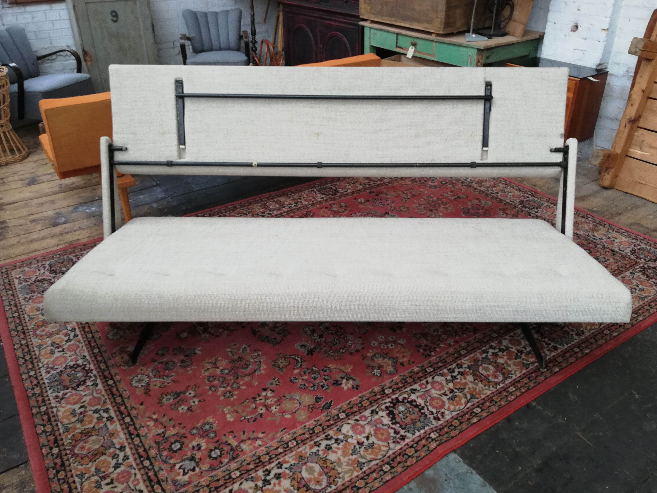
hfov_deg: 61.7
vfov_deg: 48.2
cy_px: 225
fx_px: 550
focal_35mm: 29
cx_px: 335
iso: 100
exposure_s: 1/50
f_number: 2.2
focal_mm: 3.81
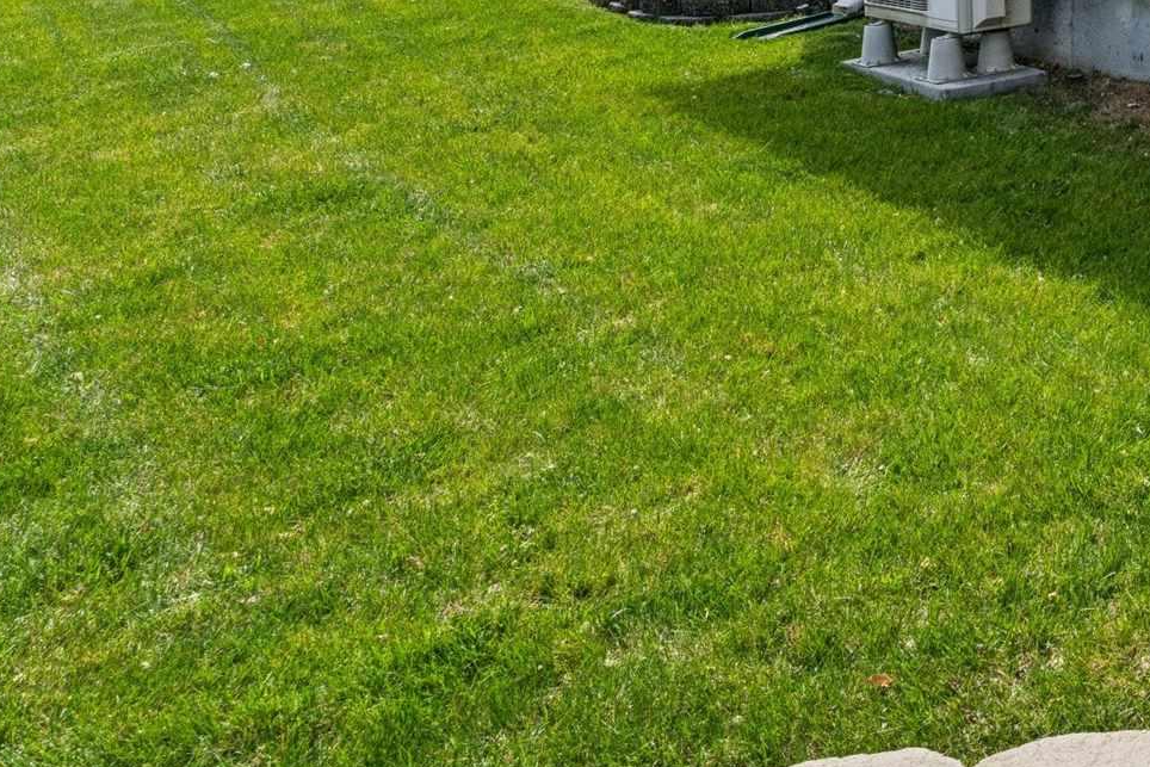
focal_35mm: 52
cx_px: 1683
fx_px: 1670
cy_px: -268
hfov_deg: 27.5
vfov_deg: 22.7
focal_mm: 16.4
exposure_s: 1/160
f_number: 13
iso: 400
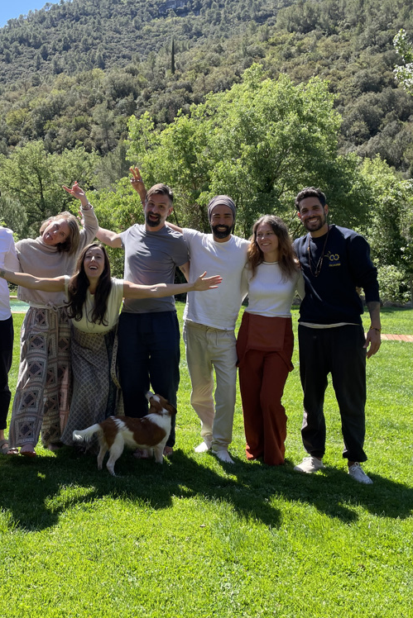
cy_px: 306
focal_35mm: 37
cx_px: 121
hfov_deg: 35.4
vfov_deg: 51.9
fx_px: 636
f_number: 1.6
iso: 32
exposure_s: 1/812
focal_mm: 4.2
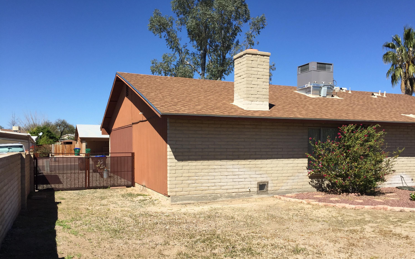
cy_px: 156
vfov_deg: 40.4
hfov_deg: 61.2
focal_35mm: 31
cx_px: 209
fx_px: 351
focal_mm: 4.15
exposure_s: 1/2475
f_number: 2.2
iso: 32
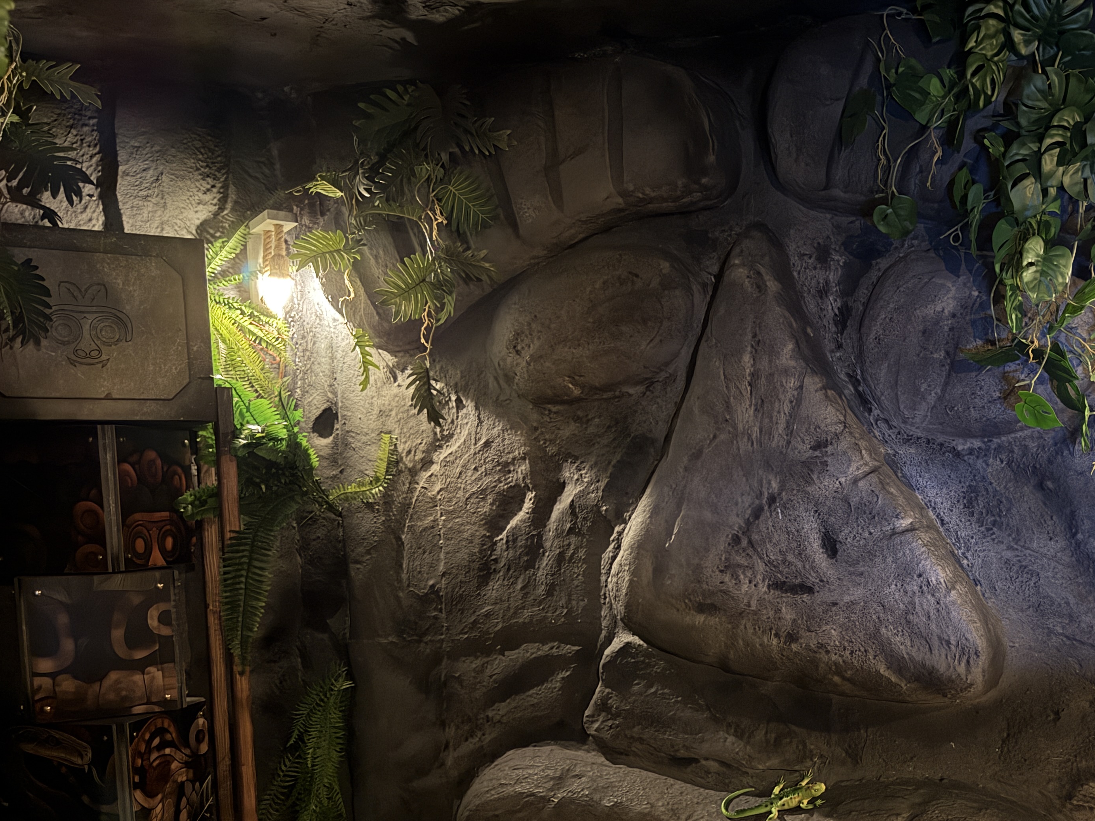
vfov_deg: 39.8
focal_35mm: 35
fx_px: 1107
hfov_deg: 51.1
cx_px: 778
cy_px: 596
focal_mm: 6.76
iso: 3200
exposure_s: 1/26
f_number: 1.78
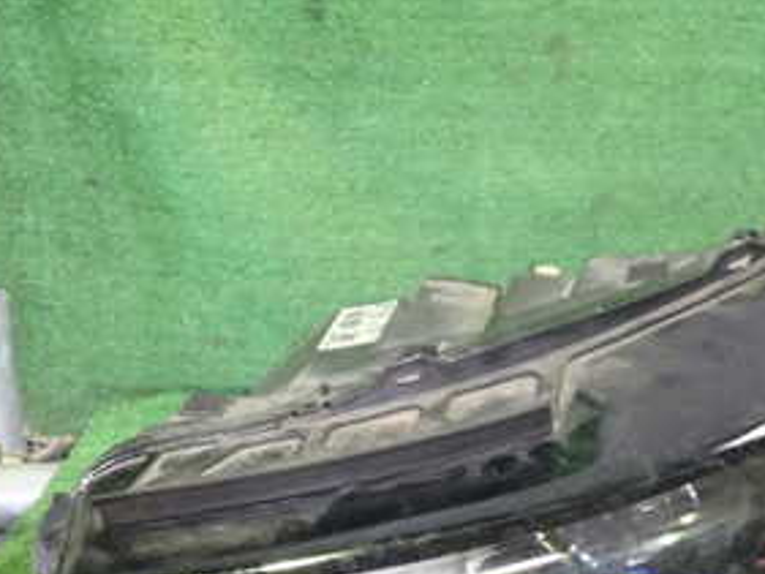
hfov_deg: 30.2
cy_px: 522
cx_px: 430
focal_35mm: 64
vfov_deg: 22.4
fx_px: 1415
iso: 800
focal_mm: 5.4
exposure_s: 1/30
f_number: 2.3
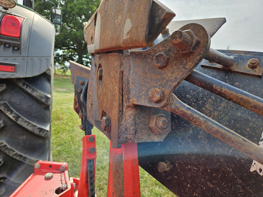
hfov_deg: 73.9
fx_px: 175
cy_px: 98
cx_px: 132
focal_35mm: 23
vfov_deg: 58.9
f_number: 1.8
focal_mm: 5.4
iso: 25
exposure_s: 1/781
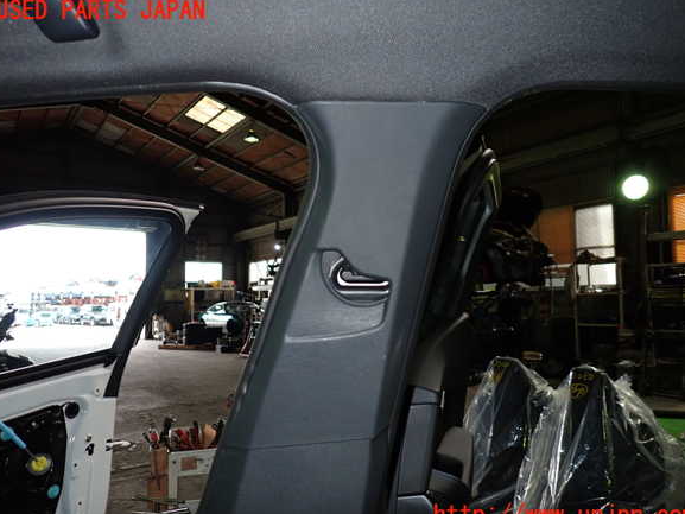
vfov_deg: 53.1
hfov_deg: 67.3
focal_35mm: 26
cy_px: 264
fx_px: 515
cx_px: 345
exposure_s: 1/30
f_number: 5.6
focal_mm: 4.5
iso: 200
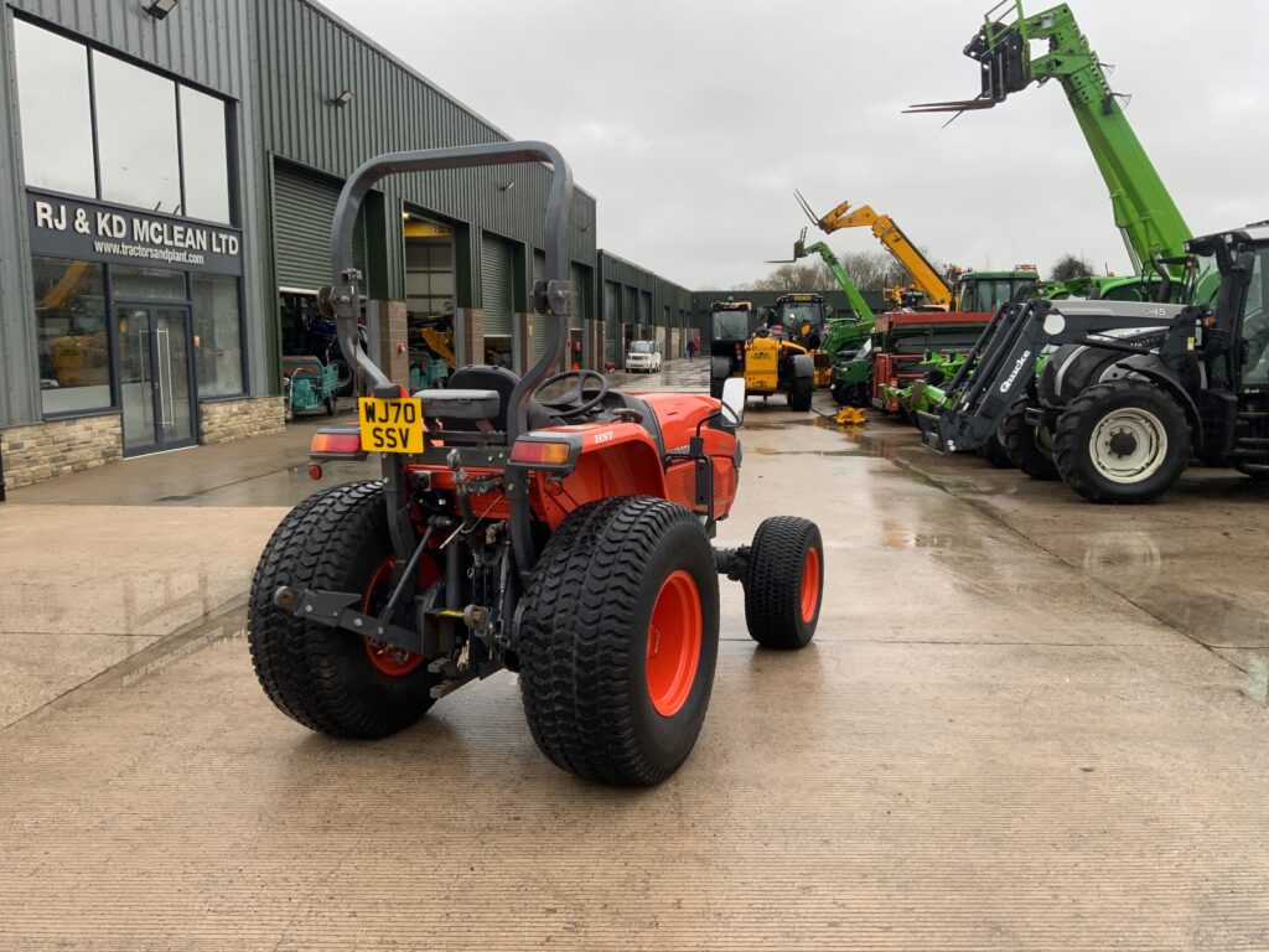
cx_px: 634
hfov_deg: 61.7
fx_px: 1063
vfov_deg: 48.2
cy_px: 476
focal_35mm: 29
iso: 25
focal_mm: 3
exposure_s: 1/122
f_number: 1.8
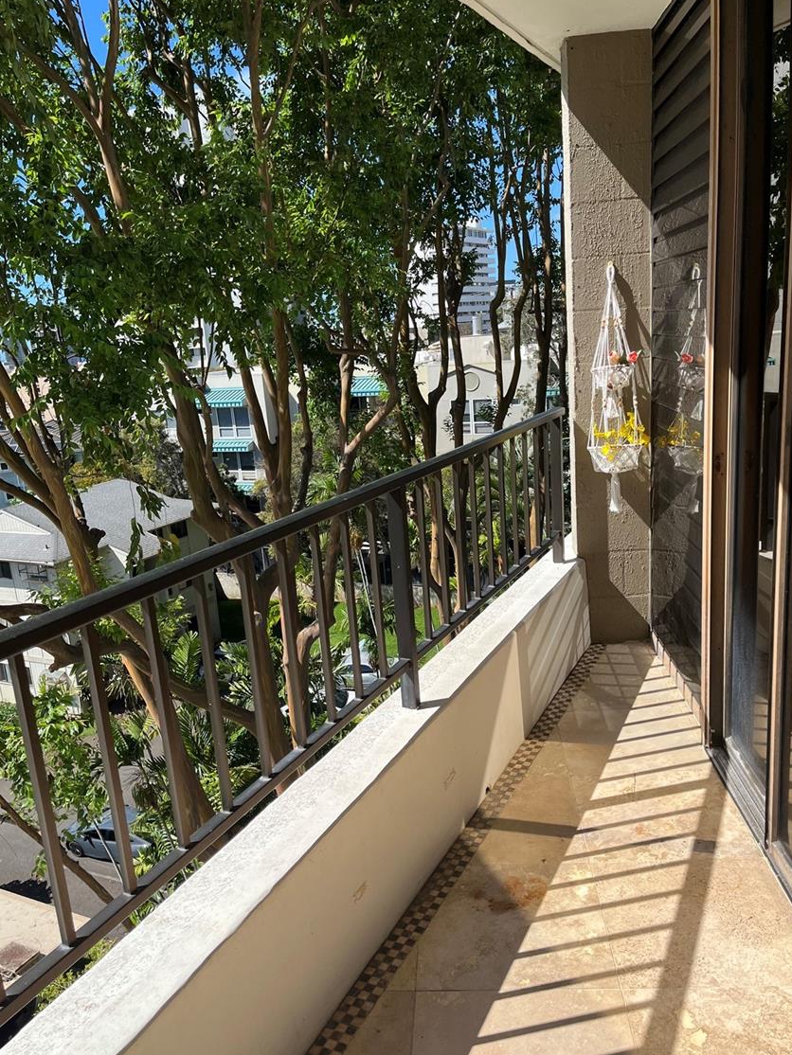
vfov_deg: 63.4
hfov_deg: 49.8
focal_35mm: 28
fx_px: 854
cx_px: 411
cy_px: 546
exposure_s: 1/3049
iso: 50
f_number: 1.6
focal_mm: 5.1
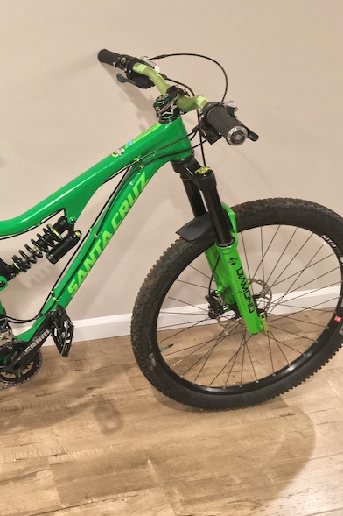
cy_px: 257
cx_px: 24
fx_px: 587
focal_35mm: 41
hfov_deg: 30.9
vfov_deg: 47.4
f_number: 2.2
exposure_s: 1/15
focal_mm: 4.15
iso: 200
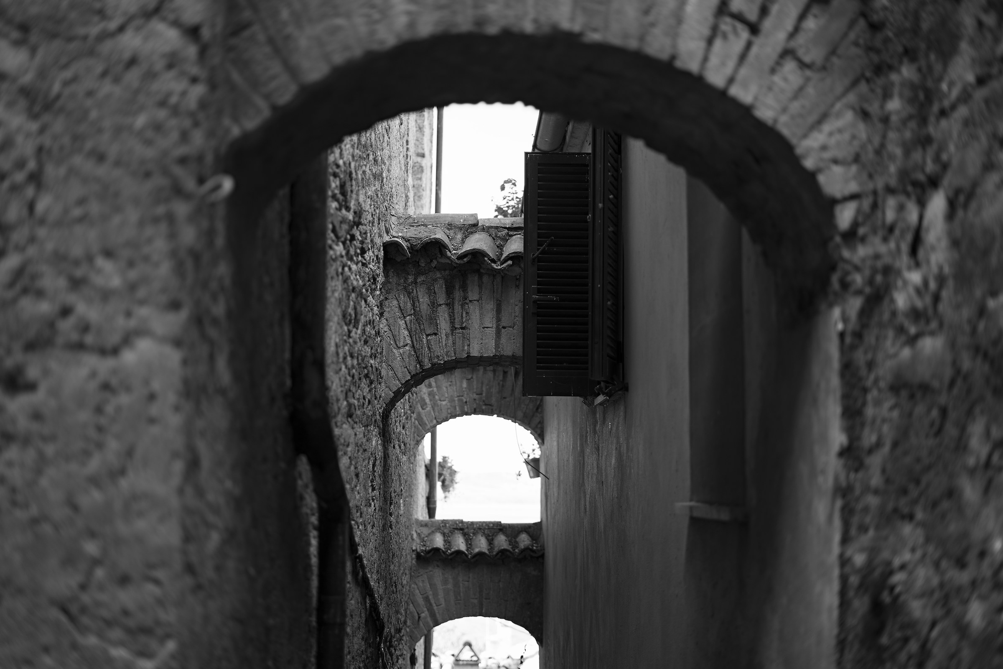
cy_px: 334
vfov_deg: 27.0
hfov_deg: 39.6
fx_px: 1393
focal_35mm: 50
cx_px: 502
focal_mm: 50
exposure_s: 1/200
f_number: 1.8
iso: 100
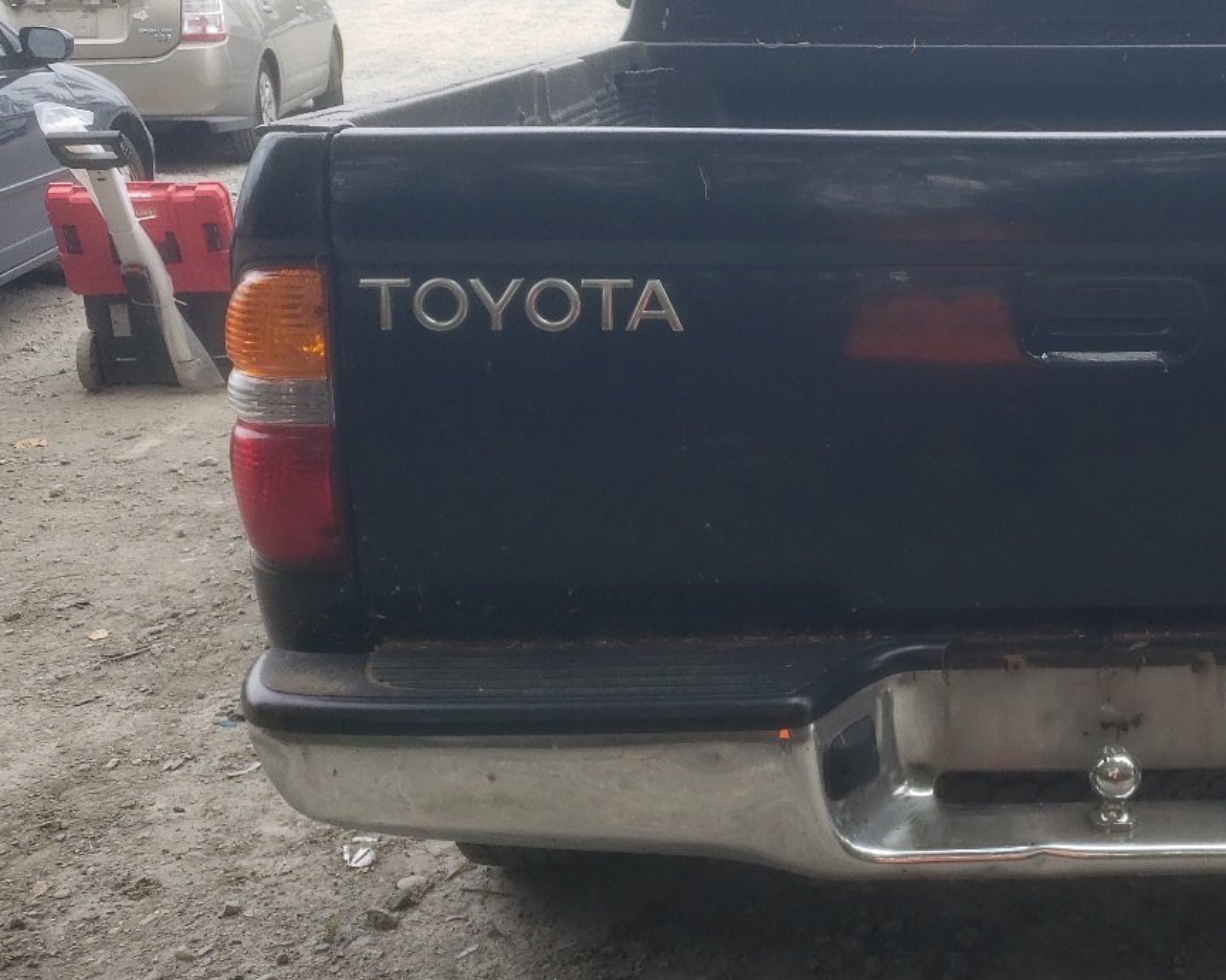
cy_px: 372
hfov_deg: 37.8
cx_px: 1017
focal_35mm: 47
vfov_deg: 31.9
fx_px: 1705
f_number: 1.5
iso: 50
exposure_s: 1/714
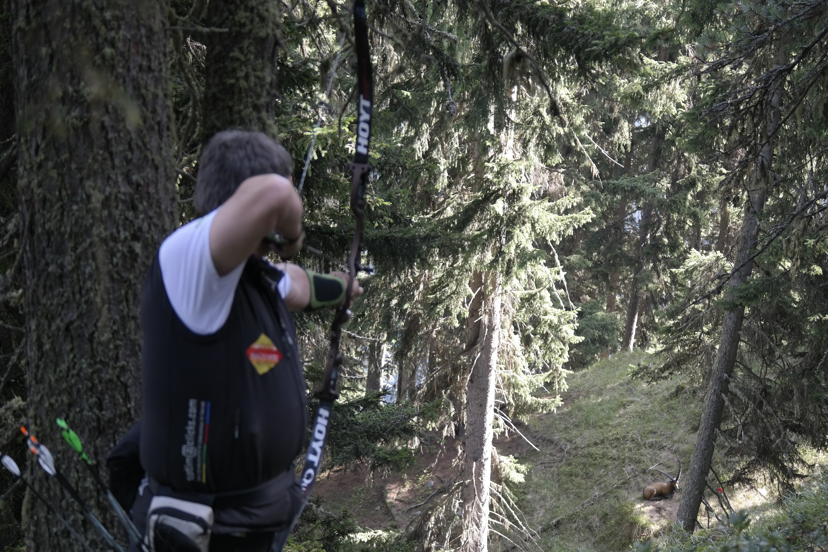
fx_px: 1771
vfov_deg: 17.7
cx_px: 414
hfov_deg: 26.3
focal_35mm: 77
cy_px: 276
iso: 400
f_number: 4
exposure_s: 1/80
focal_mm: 50
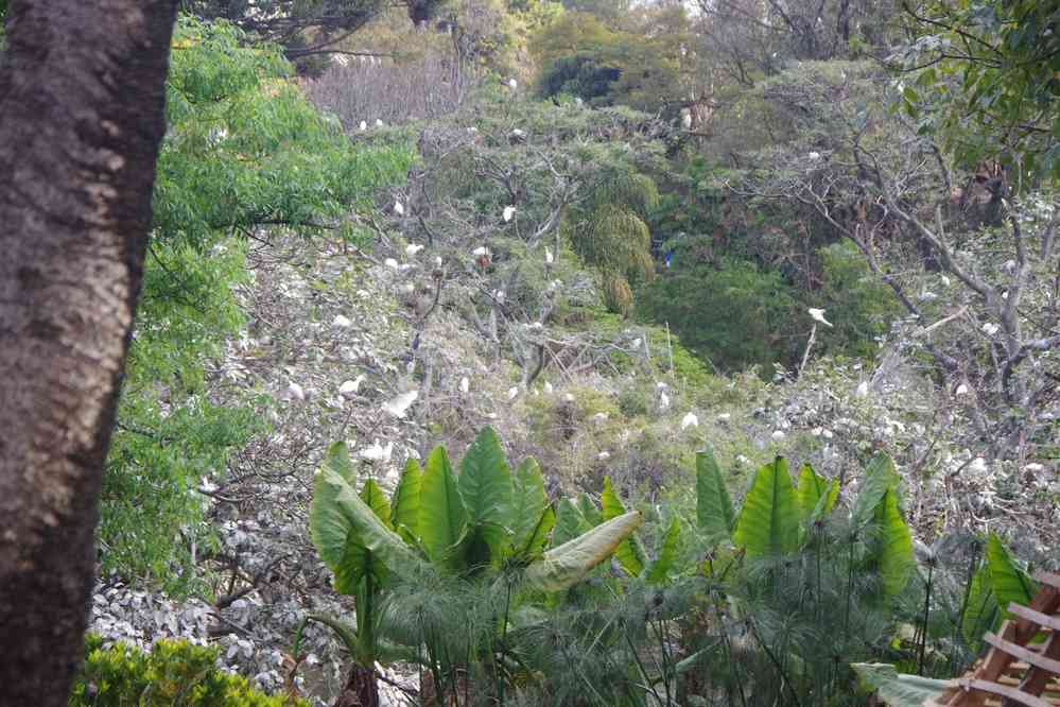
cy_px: 354
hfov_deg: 17.5
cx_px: 530
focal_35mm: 117
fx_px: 3445
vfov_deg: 11.7
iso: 1600
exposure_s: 1/125
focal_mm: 77.5
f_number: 8
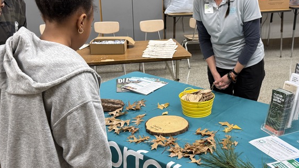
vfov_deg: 25.4
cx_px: 172
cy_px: 78
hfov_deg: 43.6
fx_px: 372
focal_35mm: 47
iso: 200
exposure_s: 1/120
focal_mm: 6.76
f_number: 1.78
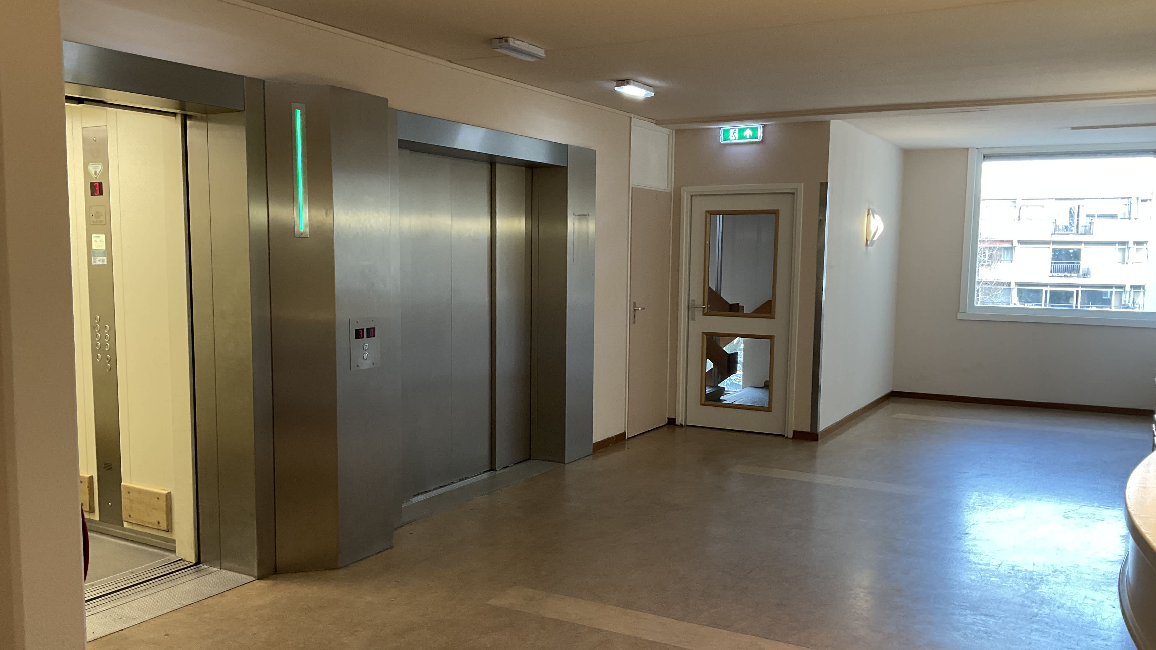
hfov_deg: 61.0
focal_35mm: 32
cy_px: 355
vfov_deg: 36.6
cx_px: 572
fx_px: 981
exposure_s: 1/50
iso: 100
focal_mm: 3
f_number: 1.8
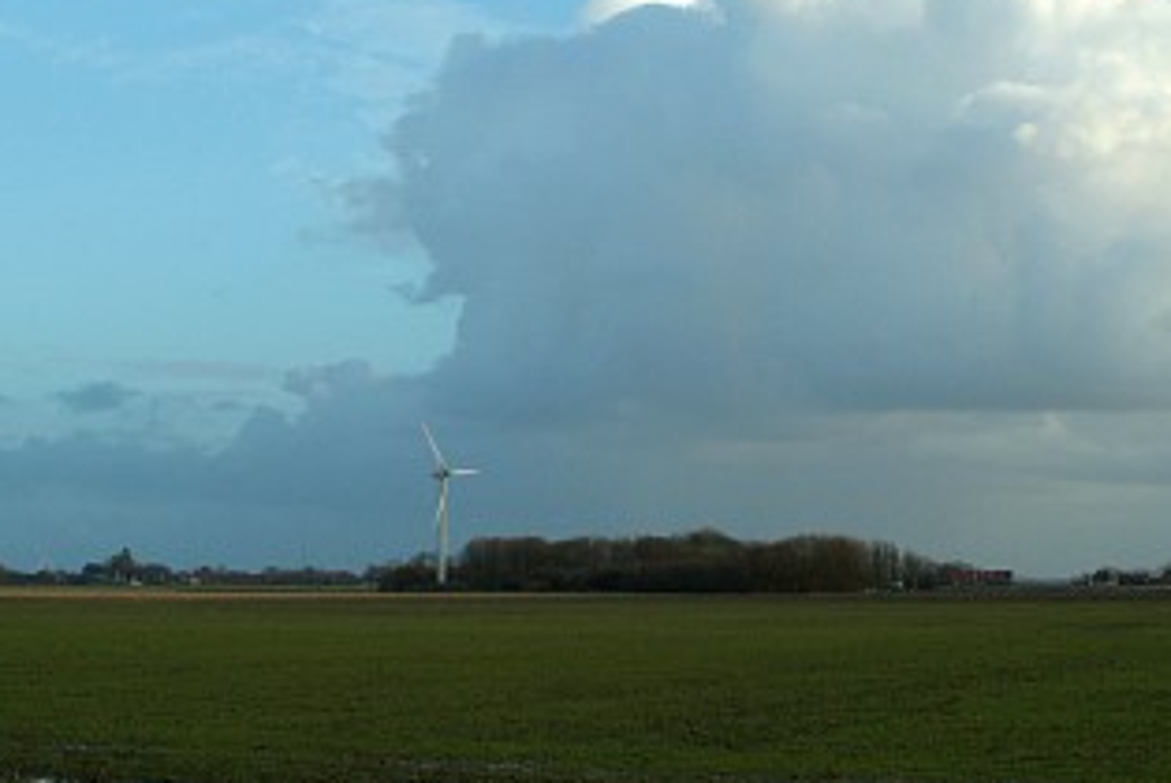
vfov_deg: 18.0
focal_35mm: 76
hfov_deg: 26.6
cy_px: 326
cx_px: 533
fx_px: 2474
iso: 800
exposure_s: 1/1000
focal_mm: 35
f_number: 8
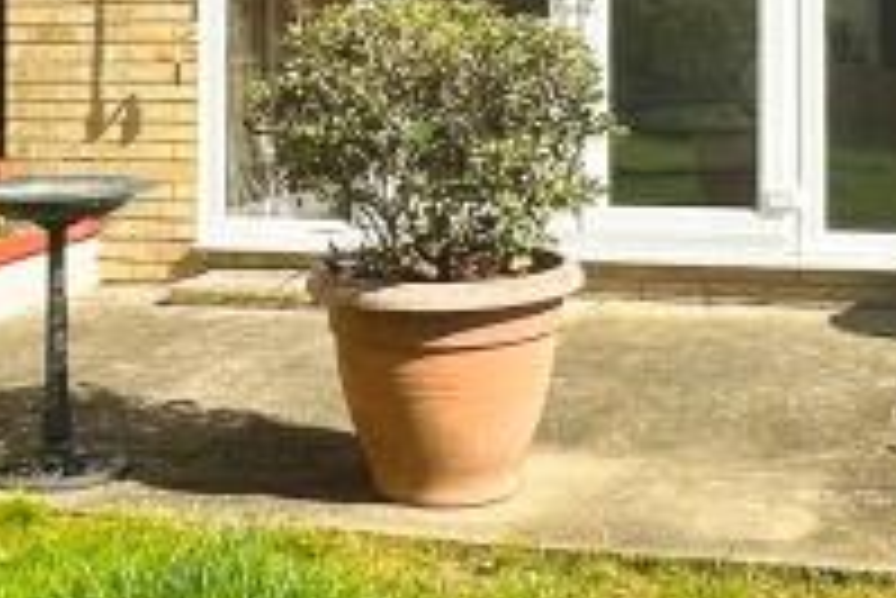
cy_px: -45
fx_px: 1868
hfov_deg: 26.9
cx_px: 387
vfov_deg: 17.6
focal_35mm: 75
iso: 40
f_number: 2.2
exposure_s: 1/1276
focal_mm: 2.22
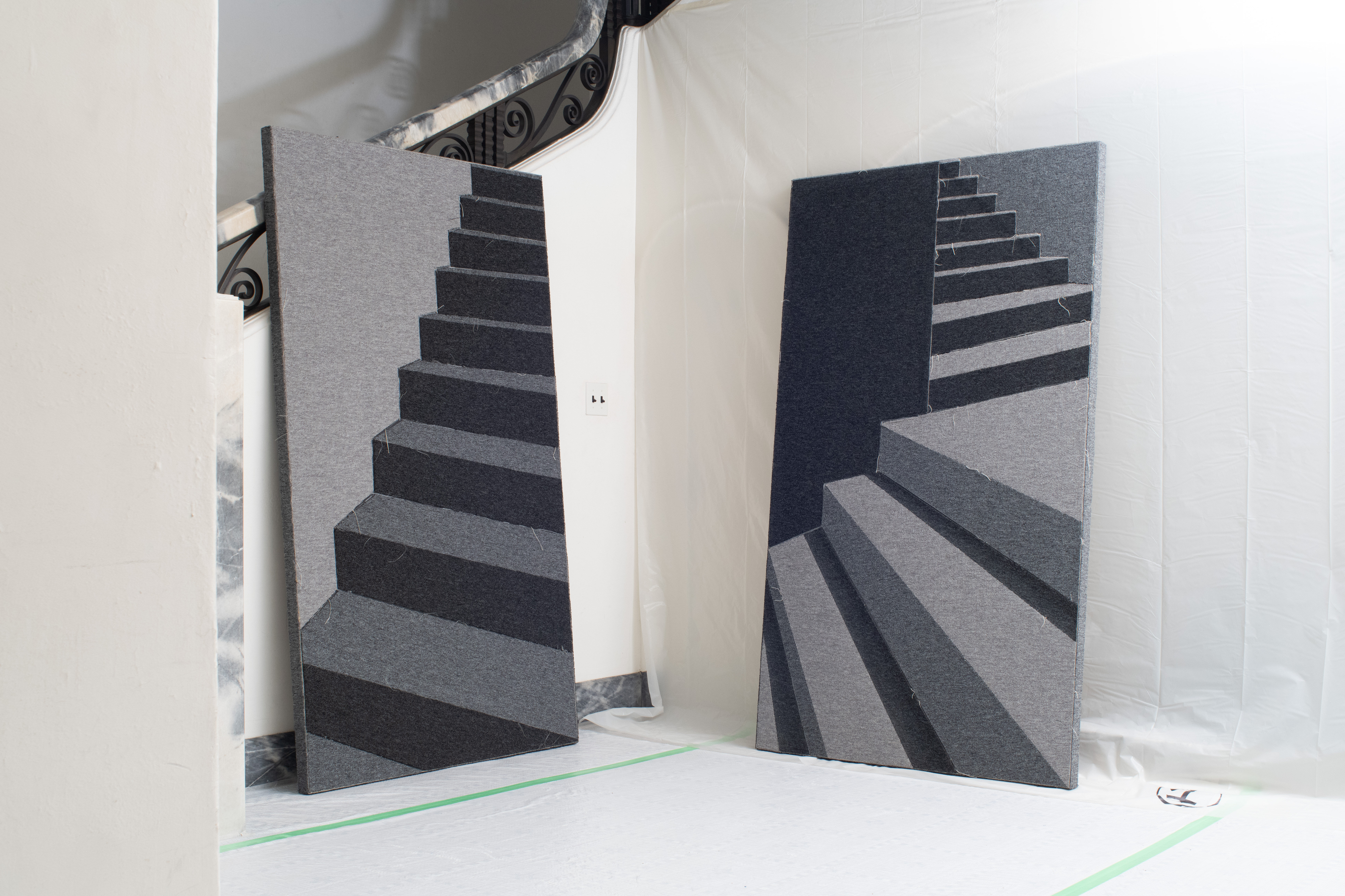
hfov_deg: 30.5
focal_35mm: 66
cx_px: 672
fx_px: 2465
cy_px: 448
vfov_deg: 20.6
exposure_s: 1/4
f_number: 16
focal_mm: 55
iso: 400
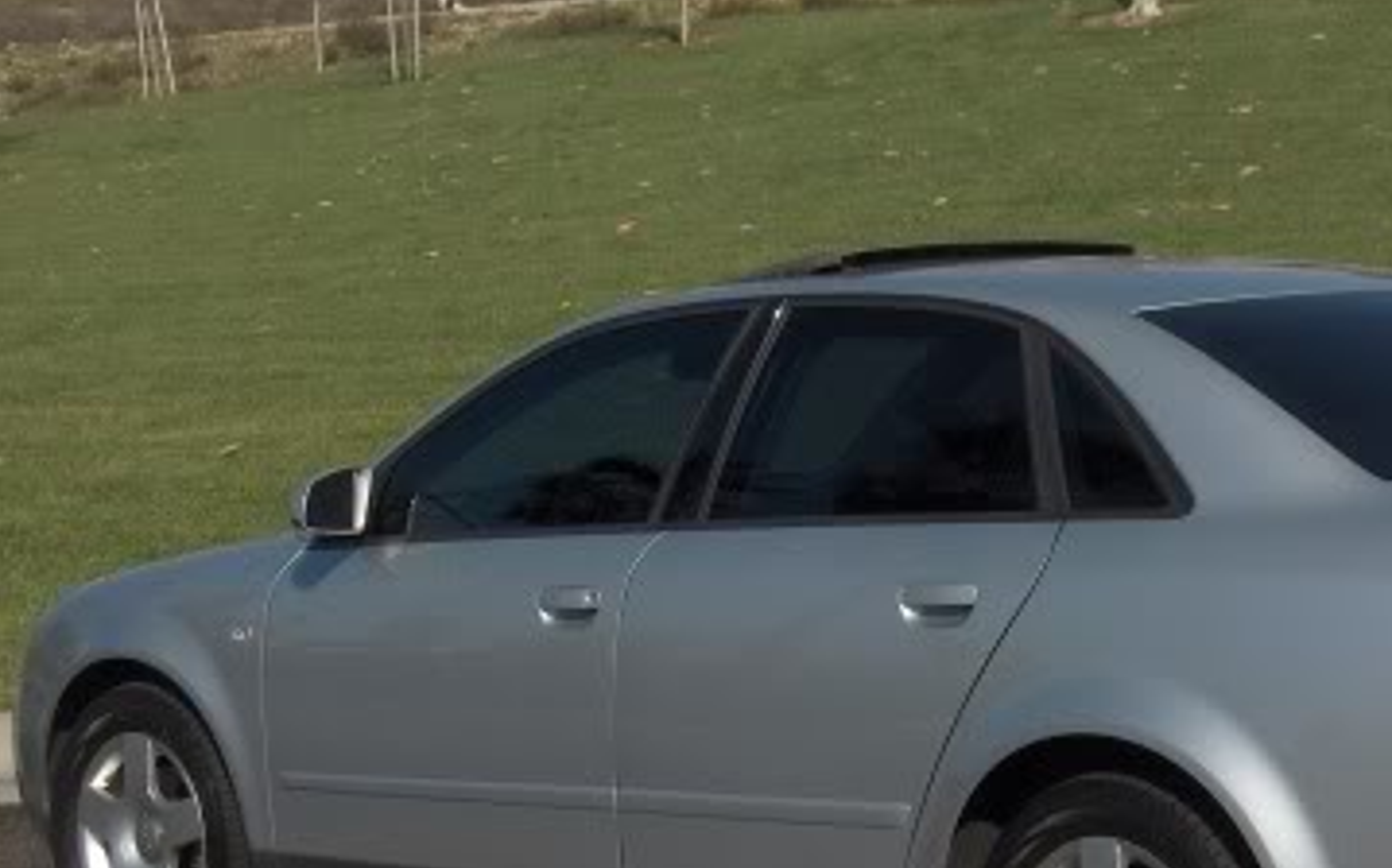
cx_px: 1111
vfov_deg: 12.5
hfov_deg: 19.8
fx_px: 3944
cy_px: 587
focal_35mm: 104
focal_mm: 11.4
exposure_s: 1/758
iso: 100
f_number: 5.4
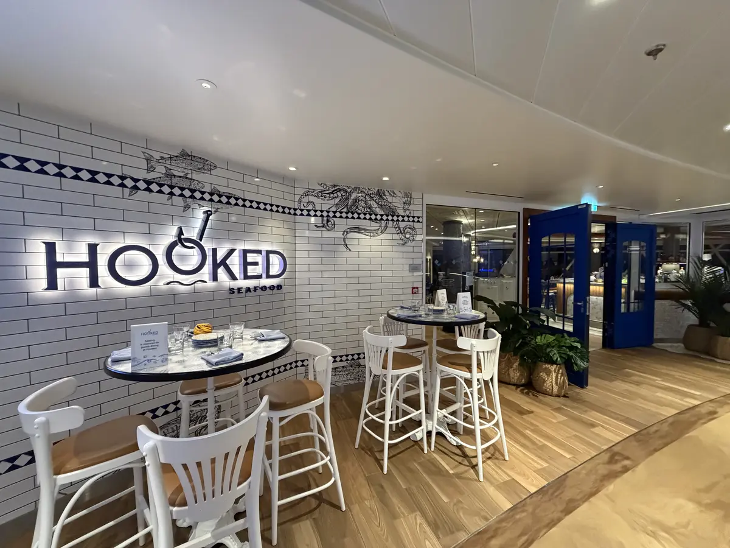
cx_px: 365
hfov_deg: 102.1
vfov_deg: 85.7
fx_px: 295
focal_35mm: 14
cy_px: 274
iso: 800
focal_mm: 2.22
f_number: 2.2
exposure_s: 1/60
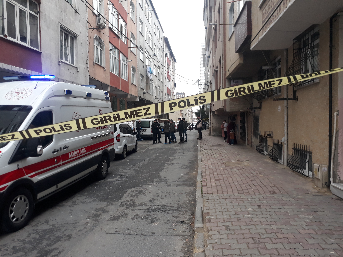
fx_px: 268
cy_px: 128
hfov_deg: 65.3
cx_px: 172
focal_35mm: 27
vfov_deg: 51.4
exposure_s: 1/124
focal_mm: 3.6
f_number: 1.9
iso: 40
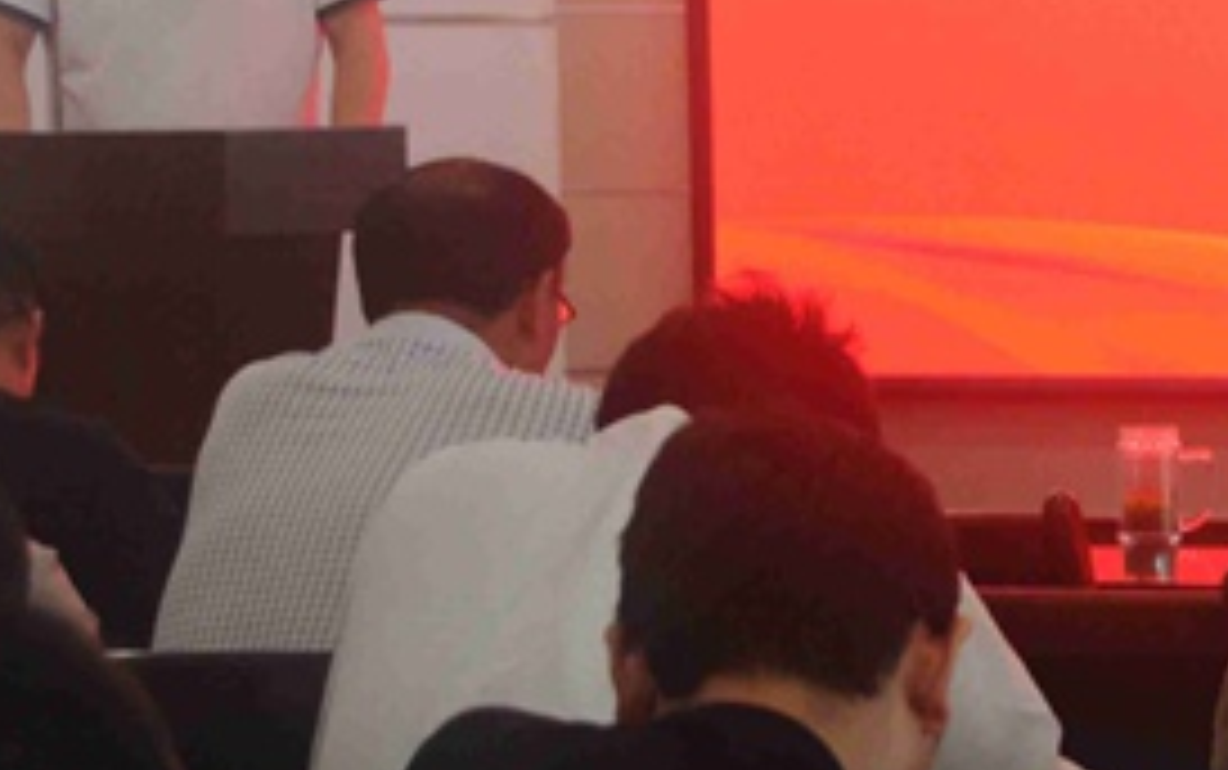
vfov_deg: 7.7
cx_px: 1304
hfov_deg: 12.1
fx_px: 5693
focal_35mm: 170
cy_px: 299
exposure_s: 1/30
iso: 500
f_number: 4.2
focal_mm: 38
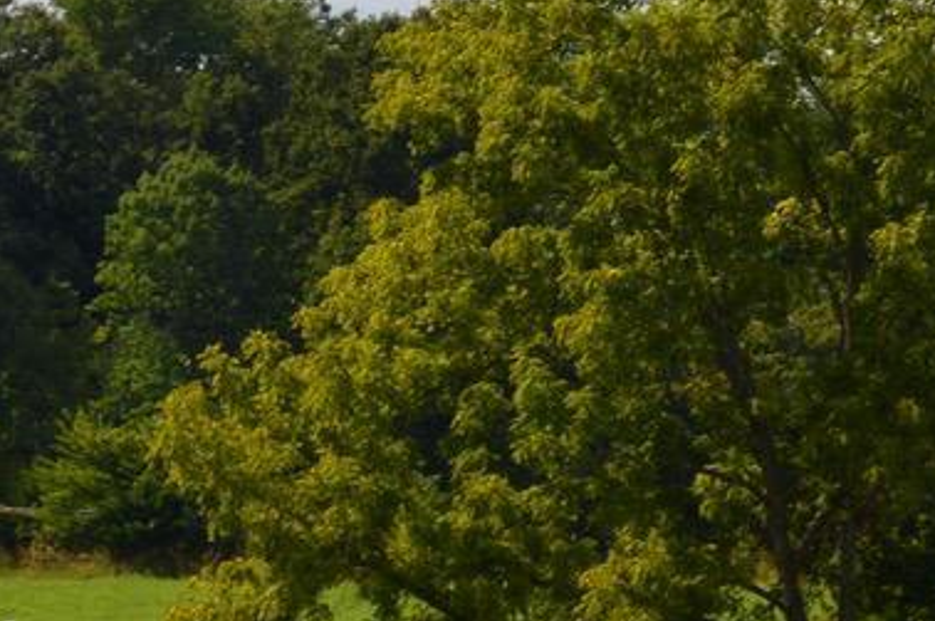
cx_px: -856
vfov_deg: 3.1
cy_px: 687
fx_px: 11587
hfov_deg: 4.6
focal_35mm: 447
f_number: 6.3
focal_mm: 55
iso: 100
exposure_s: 1/160
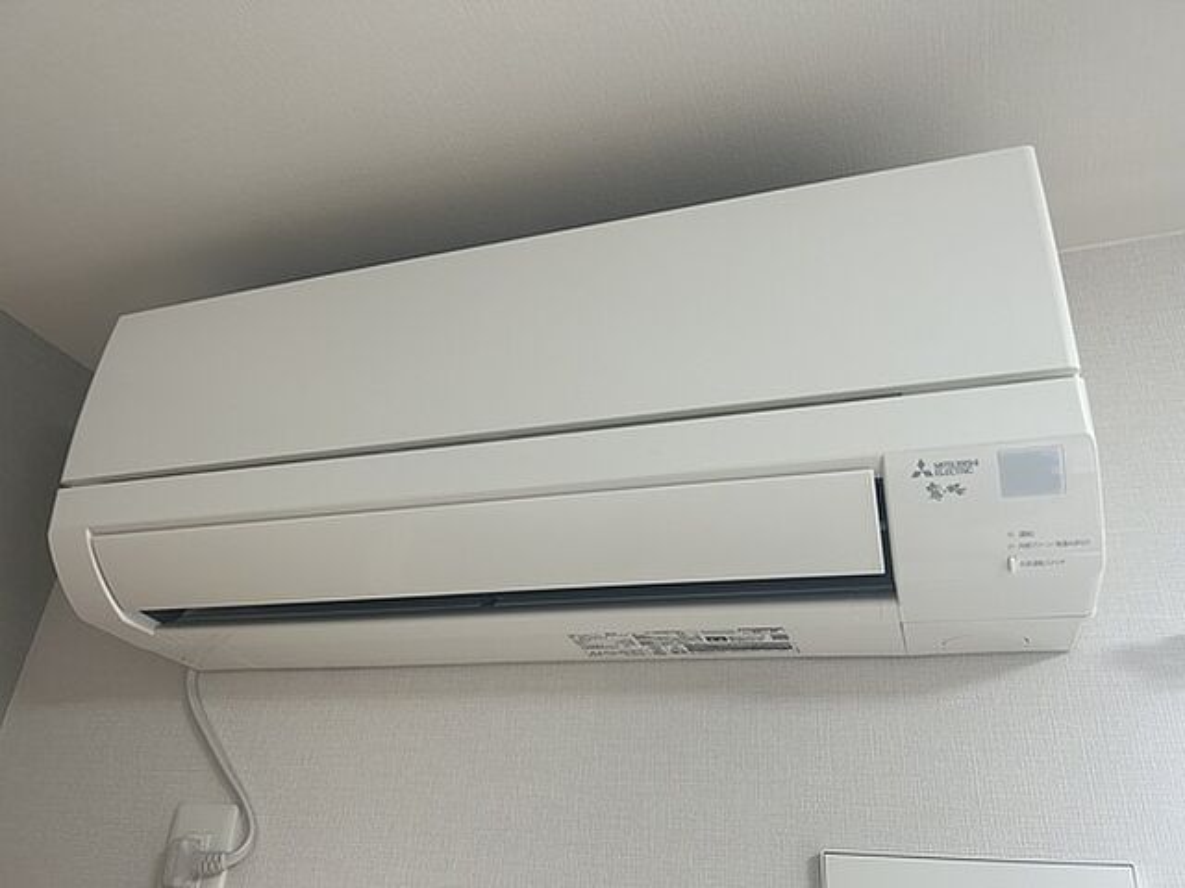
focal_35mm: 26
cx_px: 592
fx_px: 890
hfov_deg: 67.3
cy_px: 444
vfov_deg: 53.1
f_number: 1.5
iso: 100
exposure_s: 1/120
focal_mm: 5.7
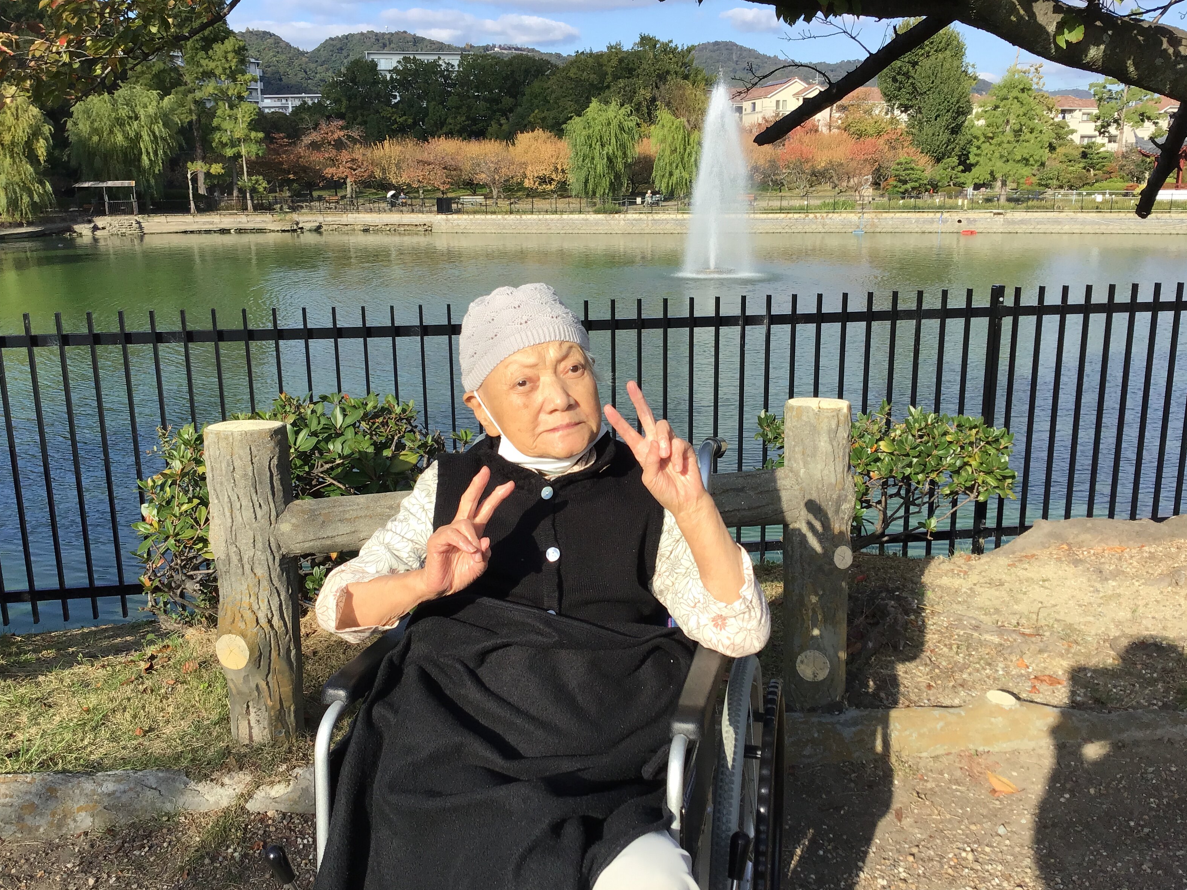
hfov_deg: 56.8
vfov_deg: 44.2
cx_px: 590
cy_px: 445
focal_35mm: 32
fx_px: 1097
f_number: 2.4
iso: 25
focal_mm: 3.3
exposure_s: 1/916
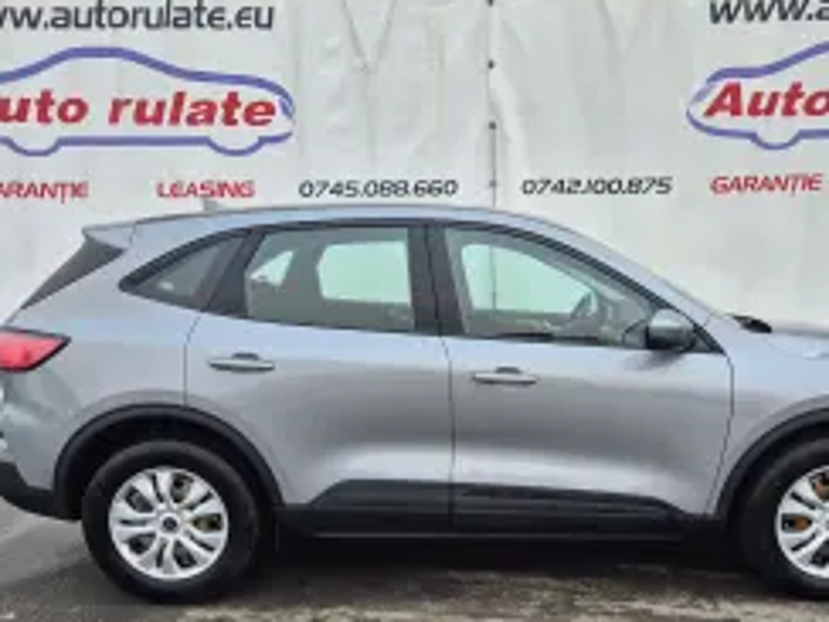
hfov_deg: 53.8
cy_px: 425
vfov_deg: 41.2
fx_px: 814
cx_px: 476
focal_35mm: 34
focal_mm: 5.4
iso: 100
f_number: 1.8
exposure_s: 1/180
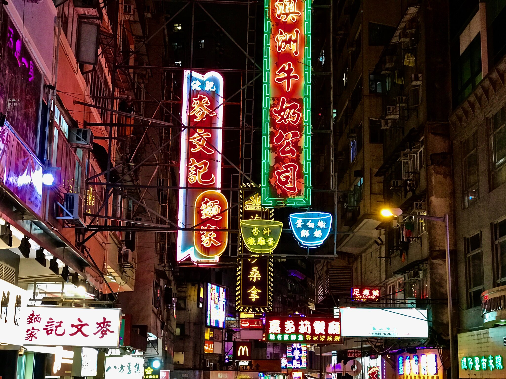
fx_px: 833
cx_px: 253
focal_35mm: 57
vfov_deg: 25.7
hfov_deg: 33.8
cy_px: 190
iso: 250
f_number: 2.8
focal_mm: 6.6
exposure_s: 1/50
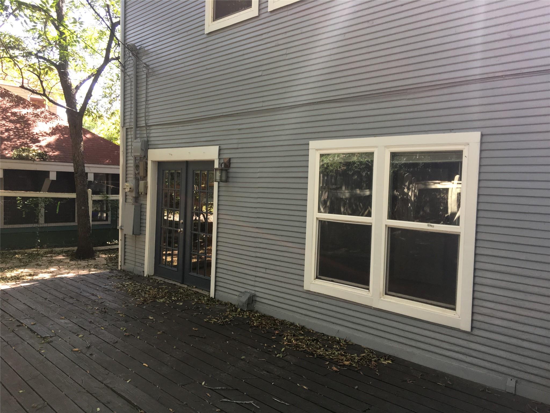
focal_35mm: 29
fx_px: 461
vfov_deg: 48.2
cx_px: 275
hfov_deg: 61.7
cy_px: 206
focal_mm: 4.15
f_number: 2.2
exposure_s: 1/120
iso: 40
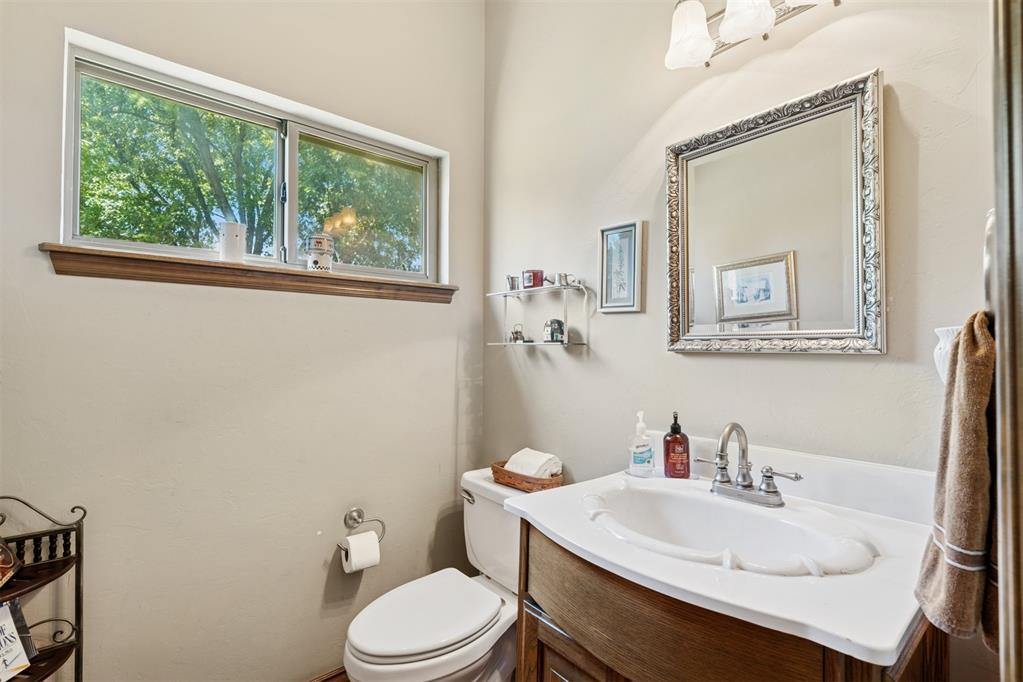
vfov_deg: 73.7
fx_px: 455
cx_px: 512
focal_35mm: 16
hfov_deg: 96.7
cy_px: 341
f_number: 10
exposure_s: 1/13
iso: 200
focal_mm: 16
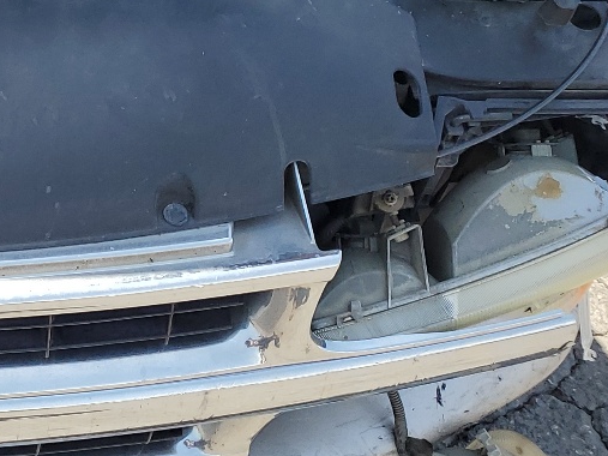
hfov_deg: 21.2
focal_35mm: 82
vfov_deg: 17.7
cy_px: 36
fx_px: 1440
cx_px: -225
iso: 50
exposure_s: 1/1111
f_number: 1.5
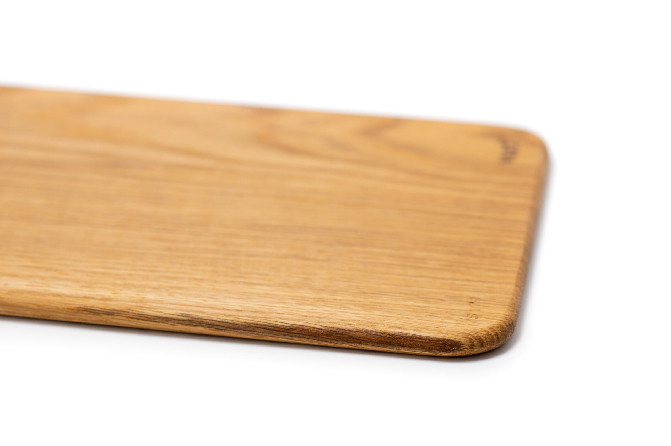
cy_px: 223
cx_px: 336
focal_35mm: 82
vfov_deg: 16.5
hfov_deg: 24.6
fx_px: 1537
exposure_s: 1/10
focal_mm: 55
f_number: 22
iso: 200
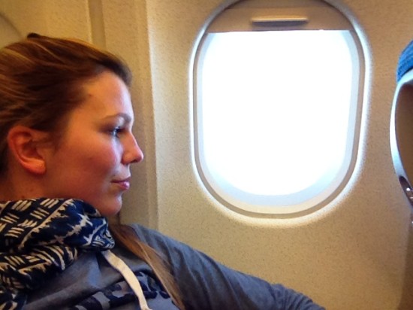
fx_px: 417
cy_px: 155
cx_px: 206
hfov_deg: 52.6
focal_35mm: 35
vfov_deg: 40.7
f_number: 2.4
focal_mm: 1.85
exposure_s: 1/30
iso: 160
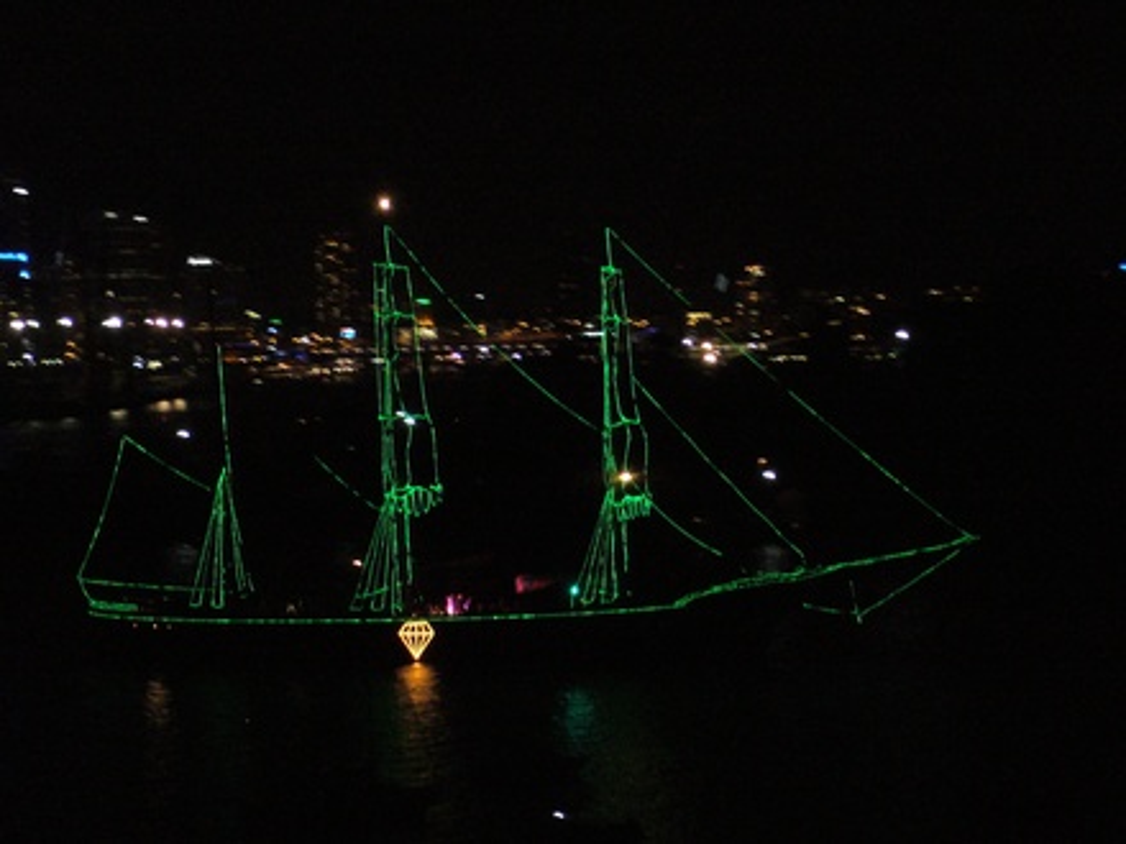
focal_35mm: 105
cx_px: 563
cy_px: 422
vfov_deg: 14.1
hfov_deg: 18.7
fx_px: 3415
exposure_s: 1/4
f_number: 5
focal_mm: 17.4
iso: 320
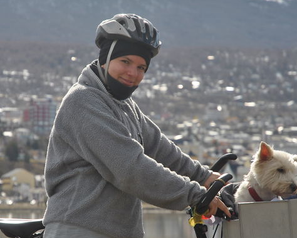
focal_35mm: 204
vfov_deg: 7.6
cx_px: 115
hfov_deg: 9.5
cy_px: 133
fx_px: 1793
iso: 100
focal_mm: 78
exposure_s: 1/640
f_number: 6.3
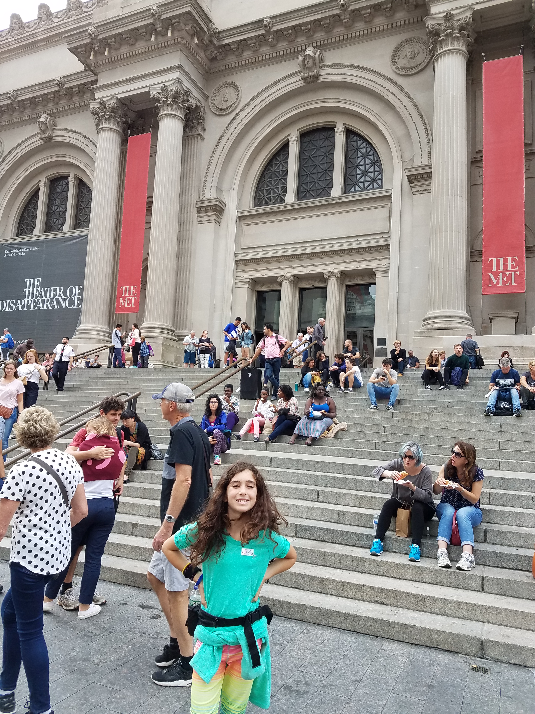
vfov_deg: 67.3
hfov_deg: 53.1
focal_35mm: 26
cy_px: 357
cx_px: 268
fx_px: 536
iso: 40
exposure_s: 1/415
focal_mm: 4.2
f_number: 1.7
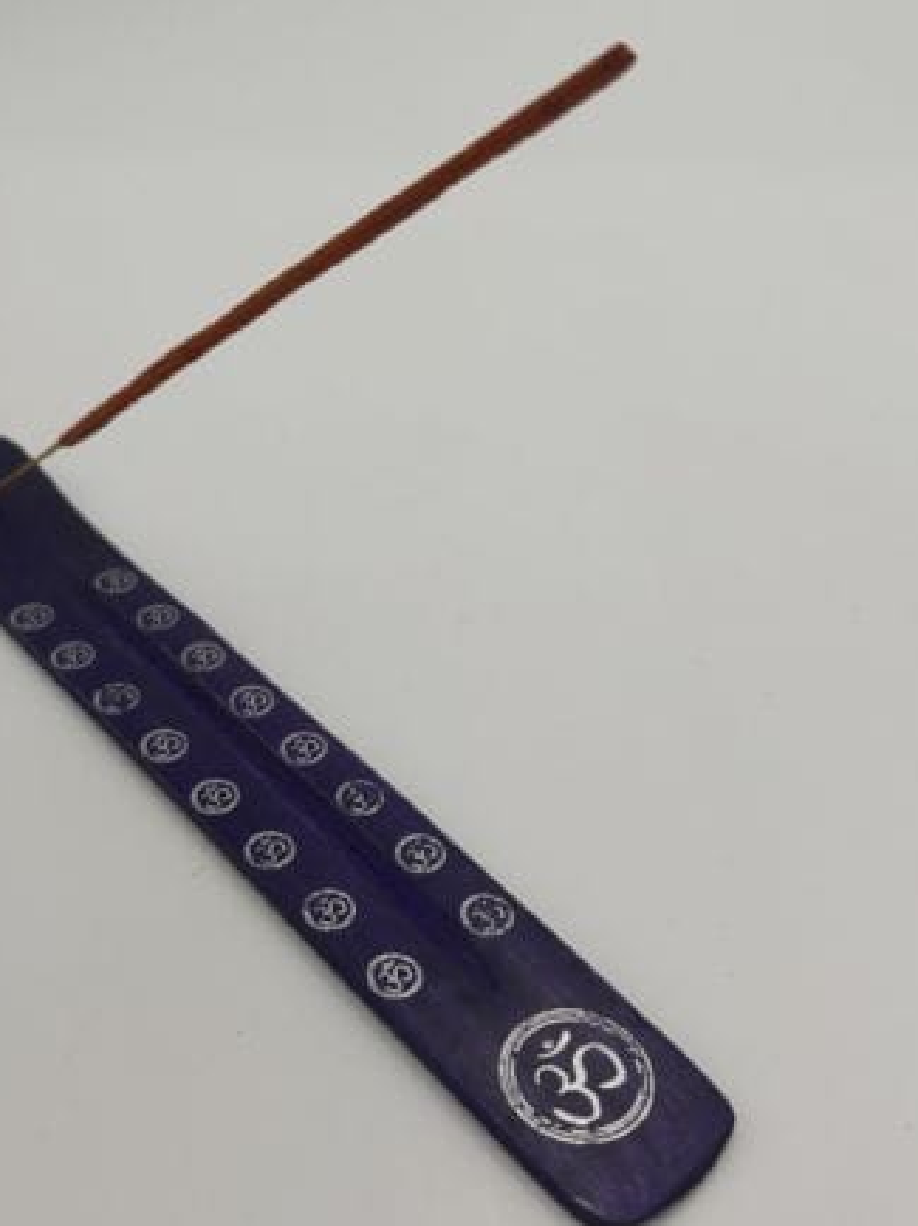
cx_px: 356
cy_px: 595
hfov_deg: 35.8
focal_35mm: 40
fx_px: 1416
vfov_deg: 46.8
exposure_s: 1/1112
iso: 50
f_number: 1.5
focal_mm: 5.7
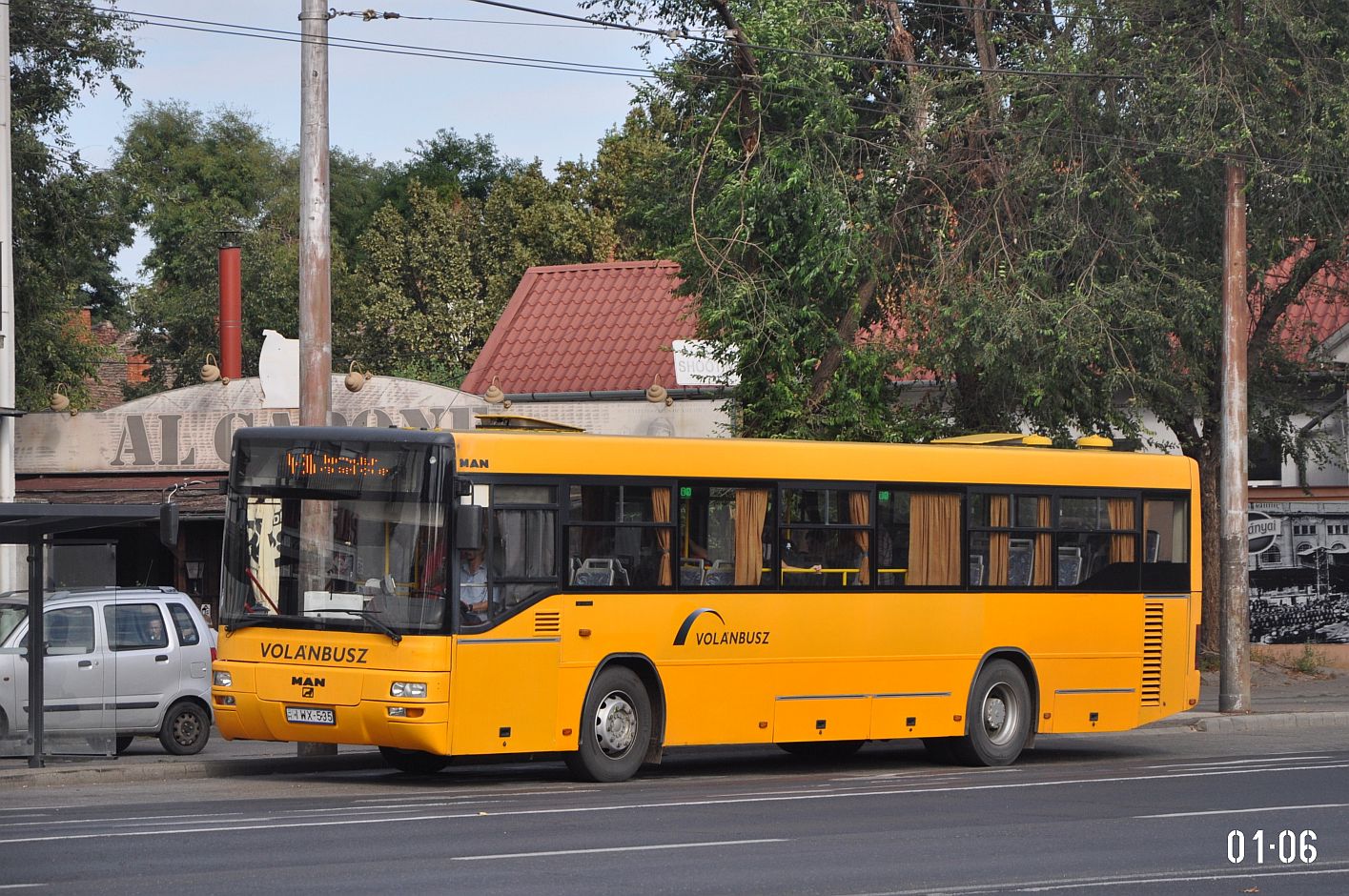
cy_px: 448
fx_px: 5165
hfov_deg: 14.9
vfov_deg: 9.9
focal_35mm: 138
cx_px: 674
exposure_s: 1/1000
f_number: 5.6
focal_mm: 92
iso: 400
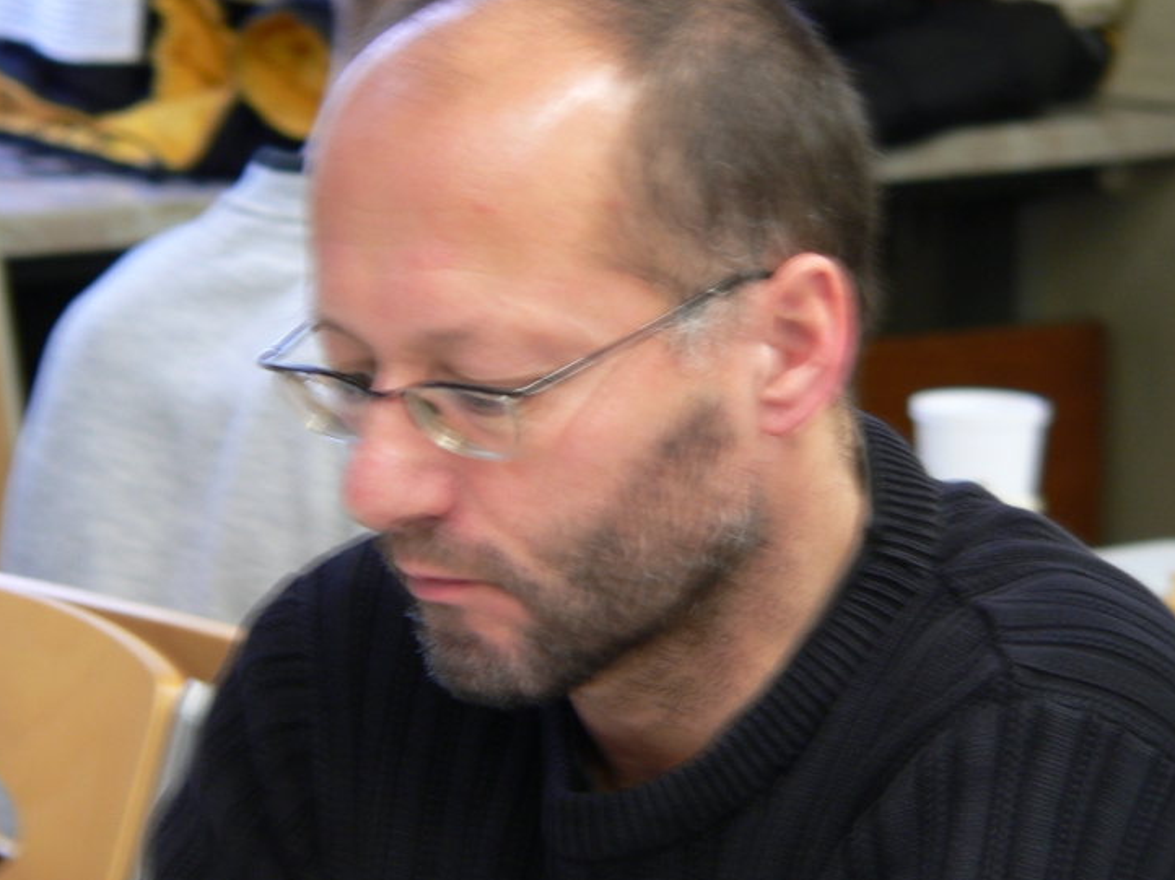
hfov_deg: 7.1
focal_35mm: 281
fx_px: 9535
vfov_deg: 5.3
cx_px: 565
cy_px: 423
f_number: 2.8
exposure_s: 1/4
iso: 100
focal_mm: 43.9
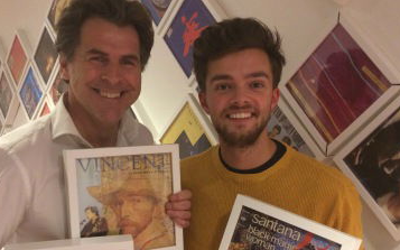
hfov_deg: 46.2
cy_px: 173
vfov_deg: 29.6
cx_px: 183
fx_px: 469
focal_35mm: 43
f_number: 2.2
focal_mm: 4.15
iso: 320
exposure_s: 1/33
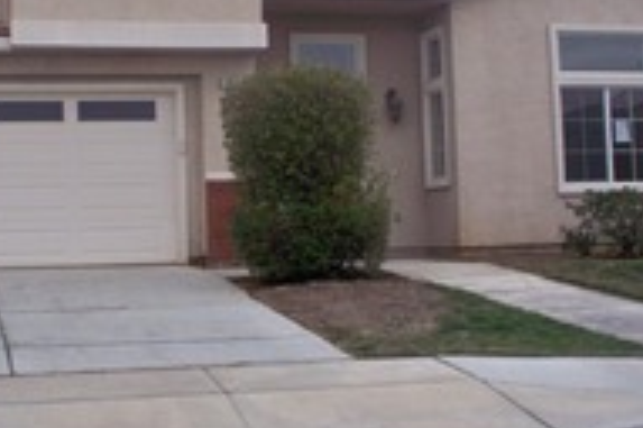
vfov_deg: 20.4
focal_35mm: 66
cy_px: 104
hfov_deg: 30.3
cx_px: 212
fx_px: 1178
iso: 125
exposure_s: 1/320
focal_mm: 7.54
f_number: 4.8
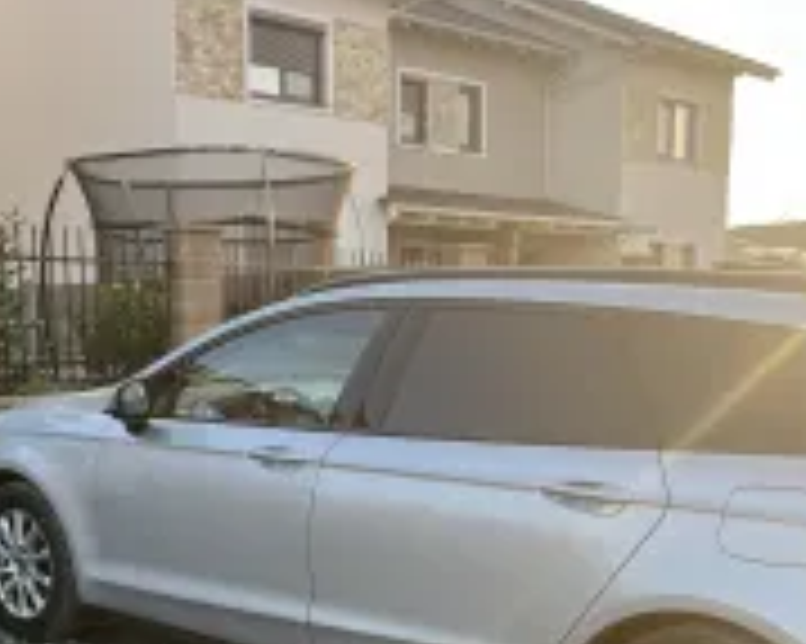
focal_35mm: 51
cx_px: 279
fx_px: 1216
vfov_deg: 28.8
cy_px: 549
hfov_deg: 36.4
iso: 50
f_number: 1.6
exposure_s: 1/506
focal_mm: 5.1
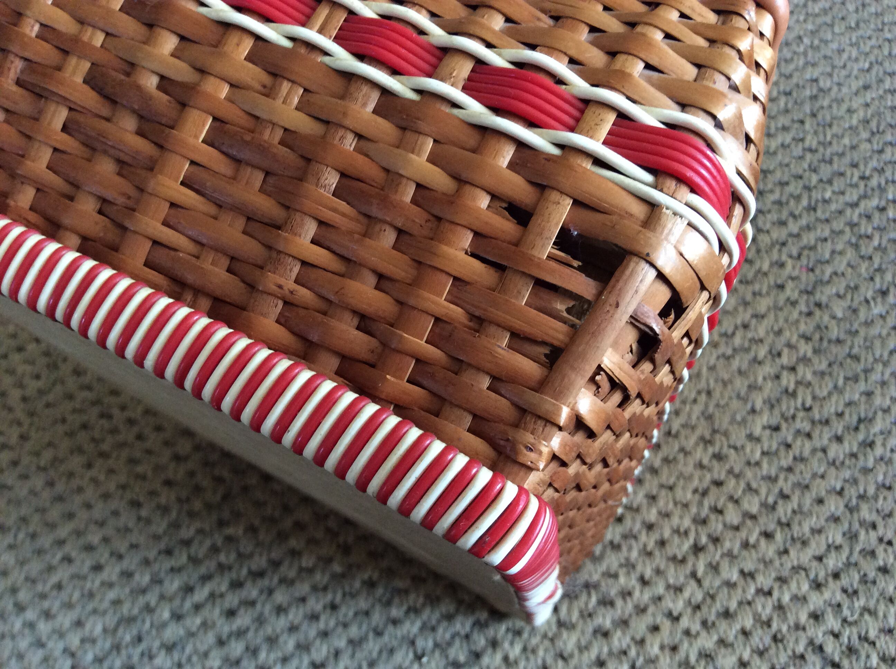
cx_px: 448
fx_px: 827
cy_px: 334
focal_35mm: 32
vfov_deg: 44.1
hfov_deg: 56.9
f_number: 2.4
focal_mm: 3.3
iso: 160
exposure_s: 1/25
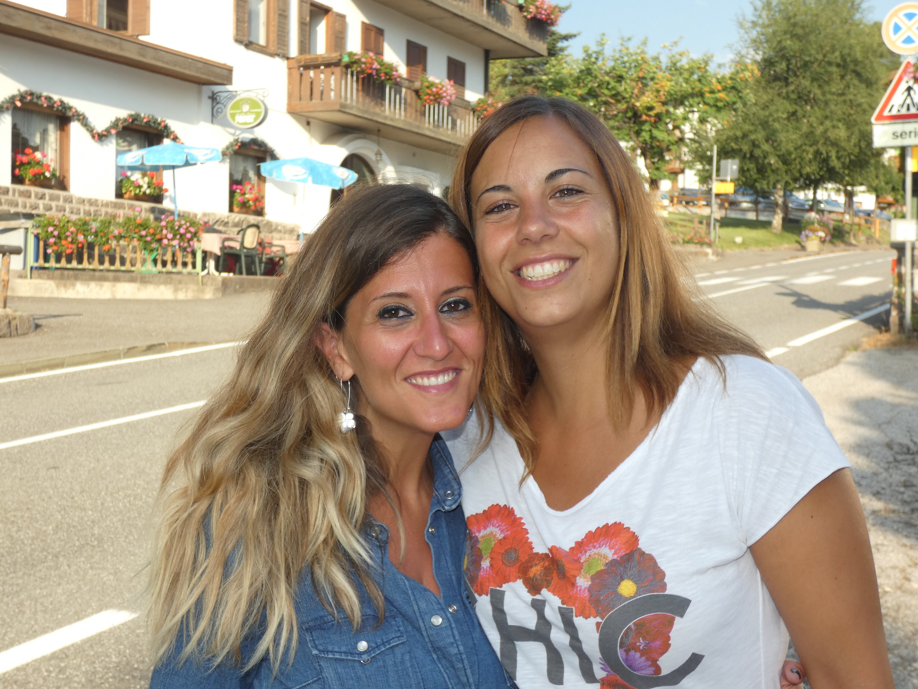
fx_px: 1459
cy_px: 344
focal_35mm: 55
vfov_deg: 26.6
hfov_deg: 34.9
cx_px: 459
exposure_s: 1/100
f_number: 4
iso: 80
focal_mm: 9.9
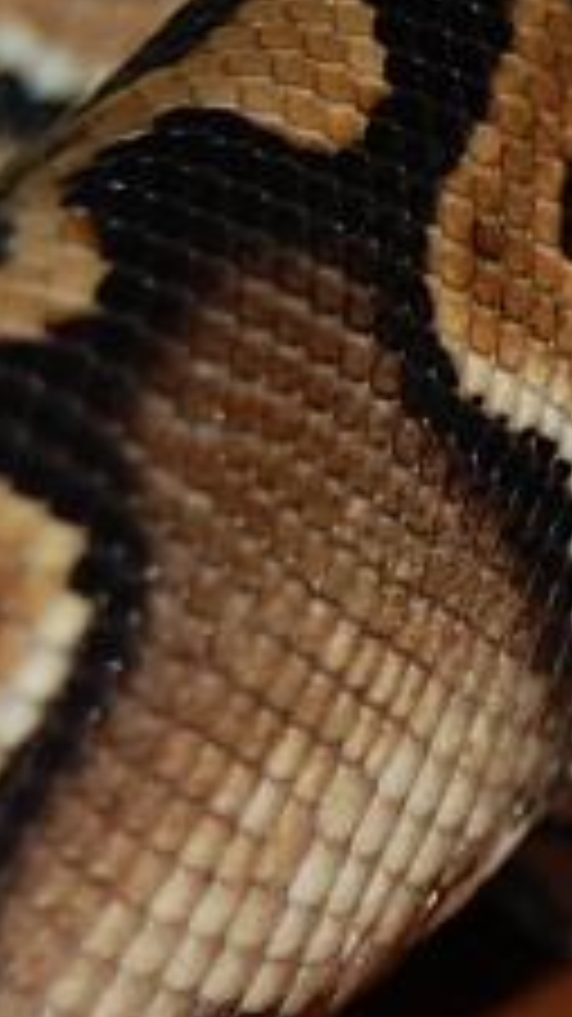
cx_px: 1430
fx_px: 8446
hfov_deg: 3.8
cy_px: 580
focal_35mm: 313
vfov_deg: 6.9
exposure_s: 1/320
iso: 400
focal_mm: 50
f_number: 5.6
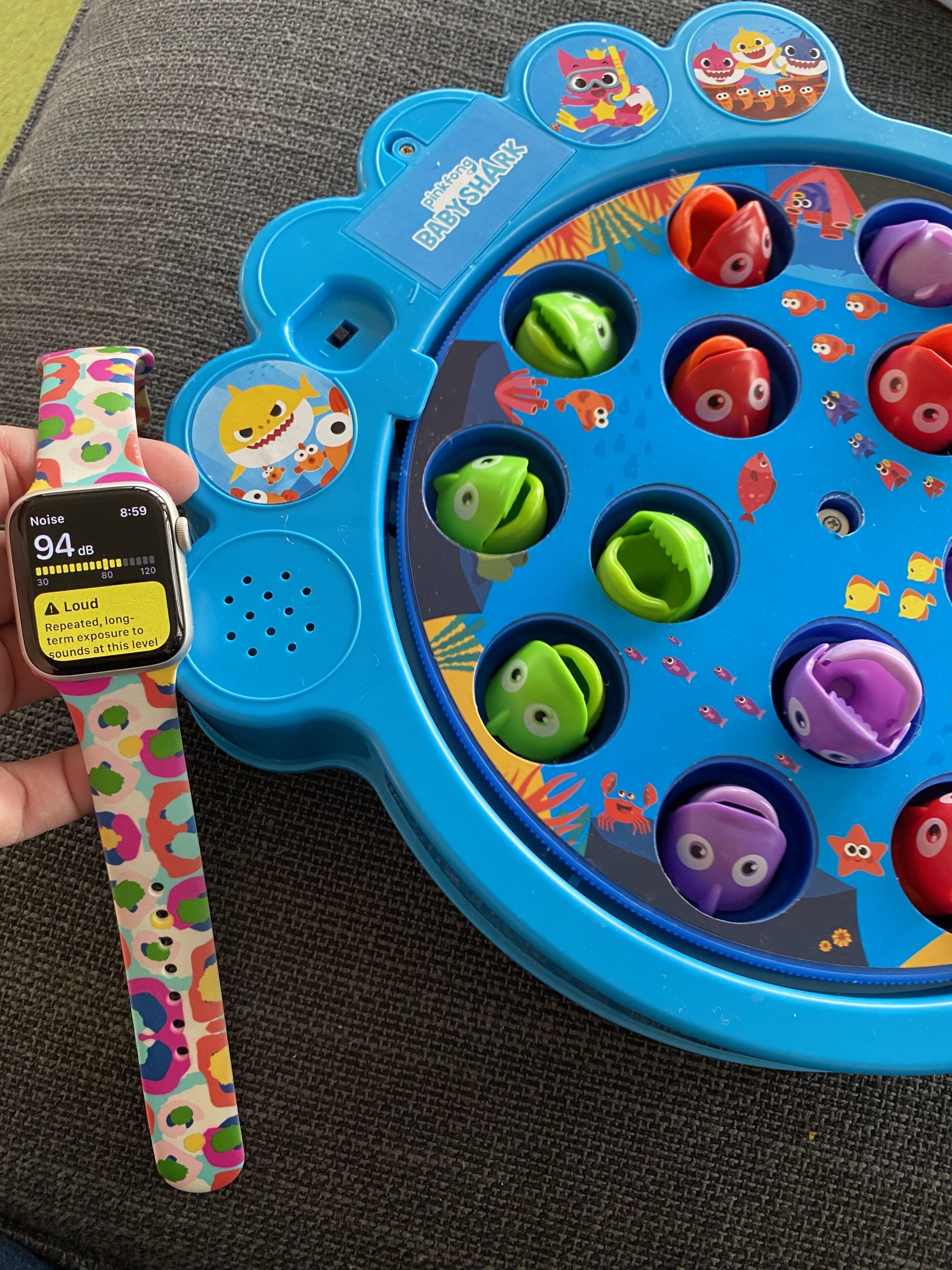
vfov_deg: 67.3
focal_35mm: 26
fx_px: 953
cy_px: 635
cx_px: 476
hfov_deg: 53.1
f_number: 1.8
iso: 125
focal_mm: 4.25
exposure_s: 1/60
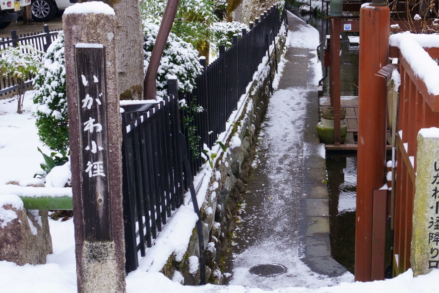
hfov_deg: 32.6
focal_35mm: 61
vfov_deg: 22.2
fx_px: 744
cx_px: 290
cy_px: 127
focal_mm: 30
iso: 200
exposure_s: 1/50
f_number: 9
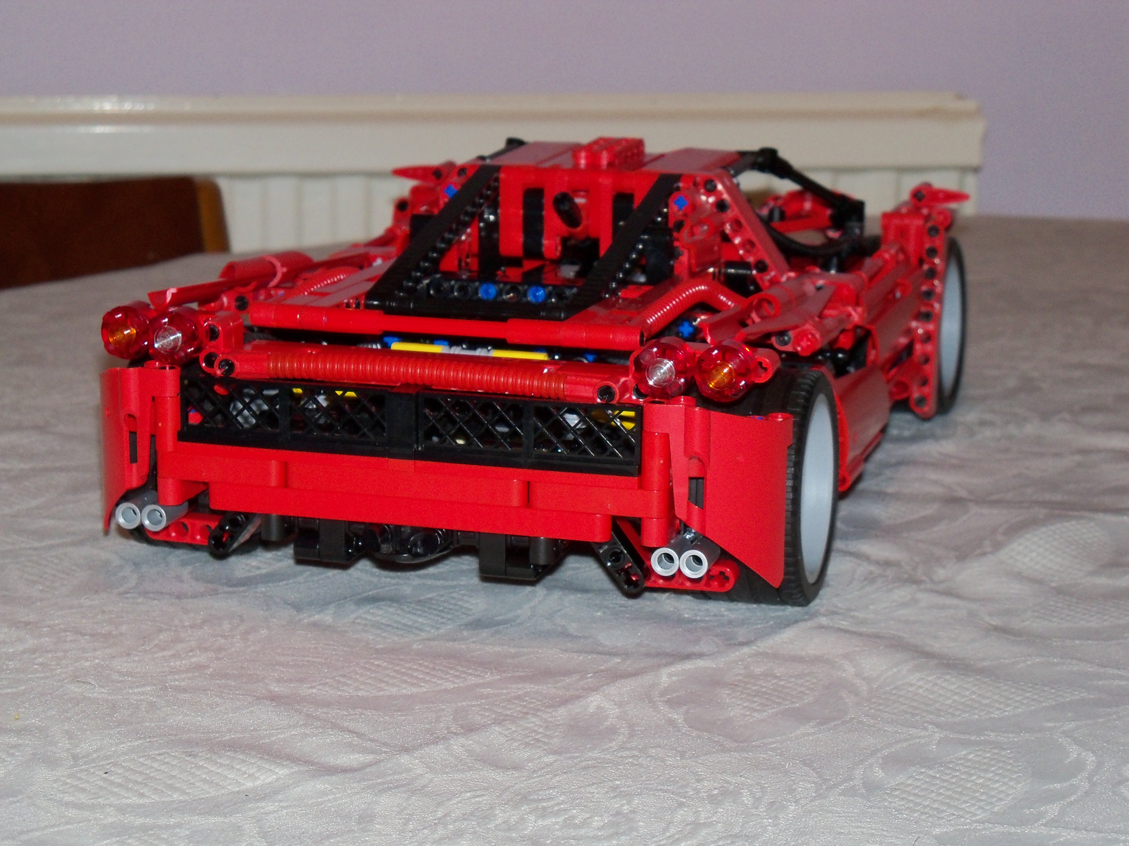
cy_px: 423
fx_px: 2609
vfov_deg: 18.4
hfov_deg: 24.4
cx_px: 564
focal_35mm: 80
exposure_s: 1/40
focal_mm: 14.2
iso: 200
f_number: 4.1
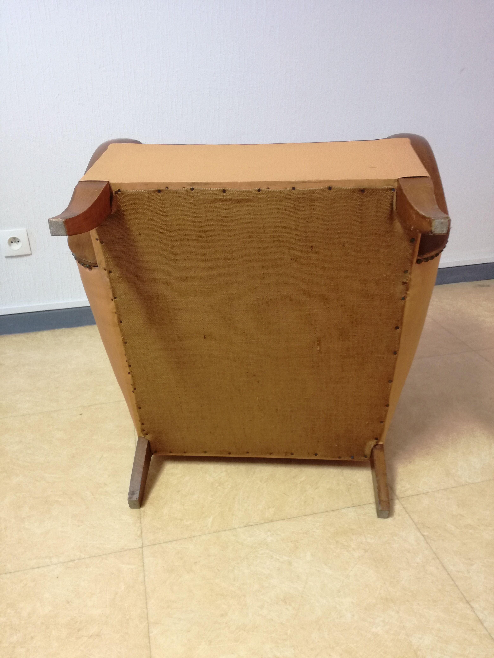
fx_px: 514
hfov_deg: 51.4
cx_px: 247
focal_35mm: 27
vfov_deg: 65.3
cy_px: 329
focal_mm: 3.79
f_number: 2
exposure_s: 1/30
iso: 160
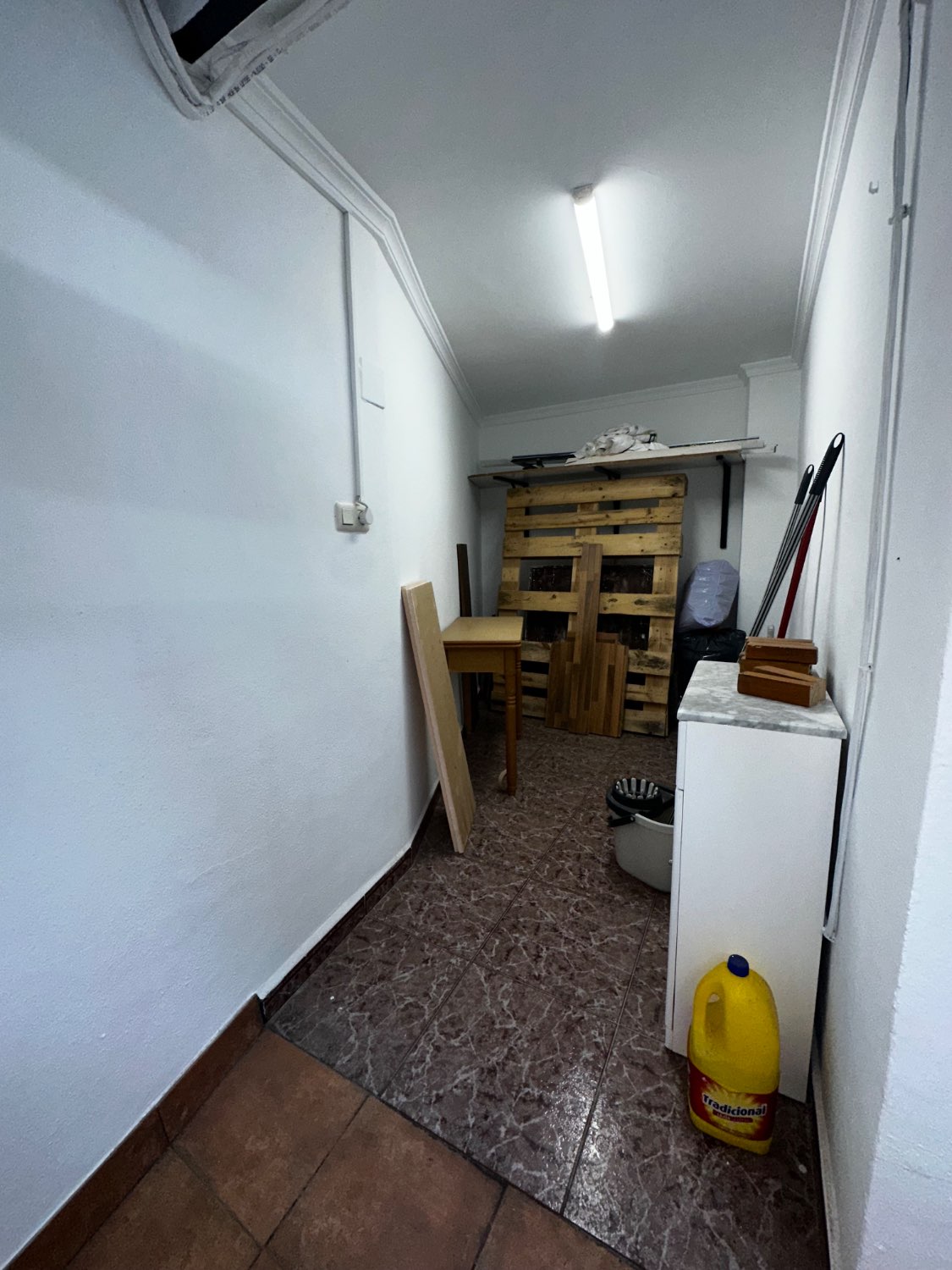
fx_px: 513
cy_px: 635
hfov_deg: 85.7
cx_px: 476
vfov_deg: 102.1
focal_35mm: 14
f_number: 2.2
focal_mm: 2.22
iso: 80
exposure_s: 1/101
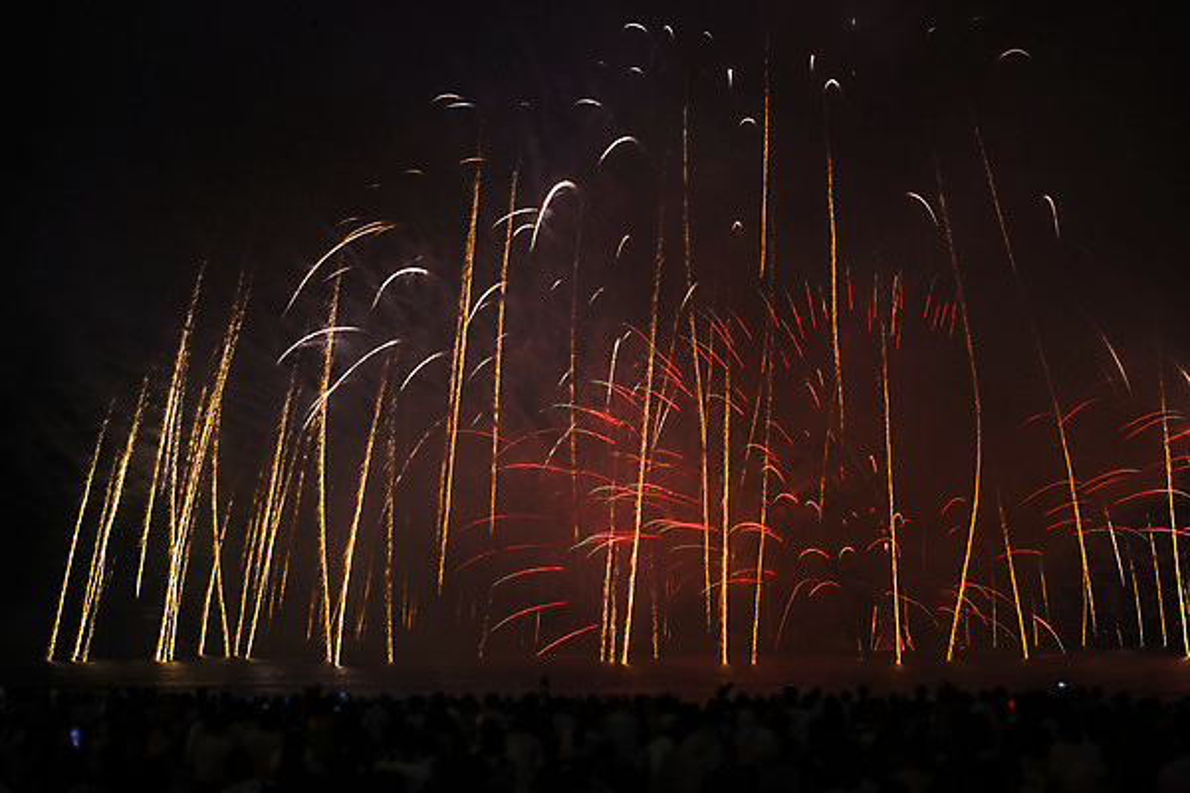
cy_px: 396
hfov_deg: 43.6
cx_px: 595
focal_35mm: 45
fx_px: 1487
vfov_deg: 29.9
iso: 320
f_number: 14
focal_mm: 45
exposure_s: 5
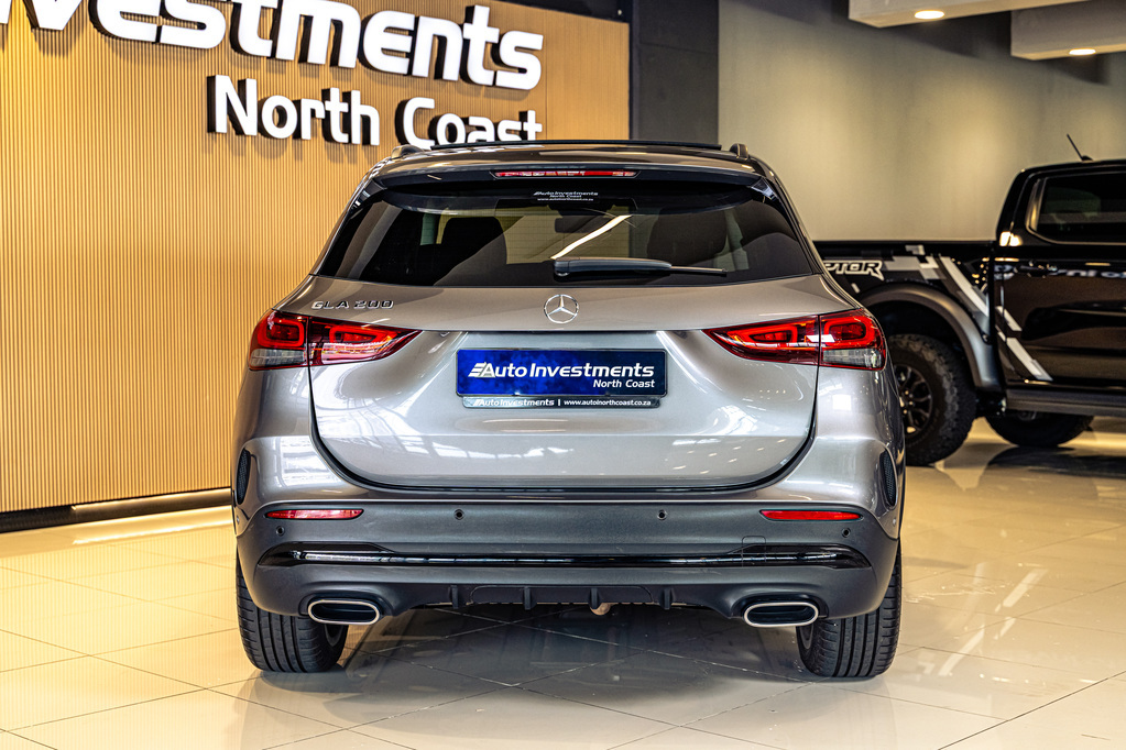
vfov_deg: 27.0
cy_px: 375
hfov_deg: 39.6
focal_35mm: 50
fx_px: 1564
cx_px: 563
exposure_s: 1/160
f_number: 4
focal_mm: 50
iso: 640
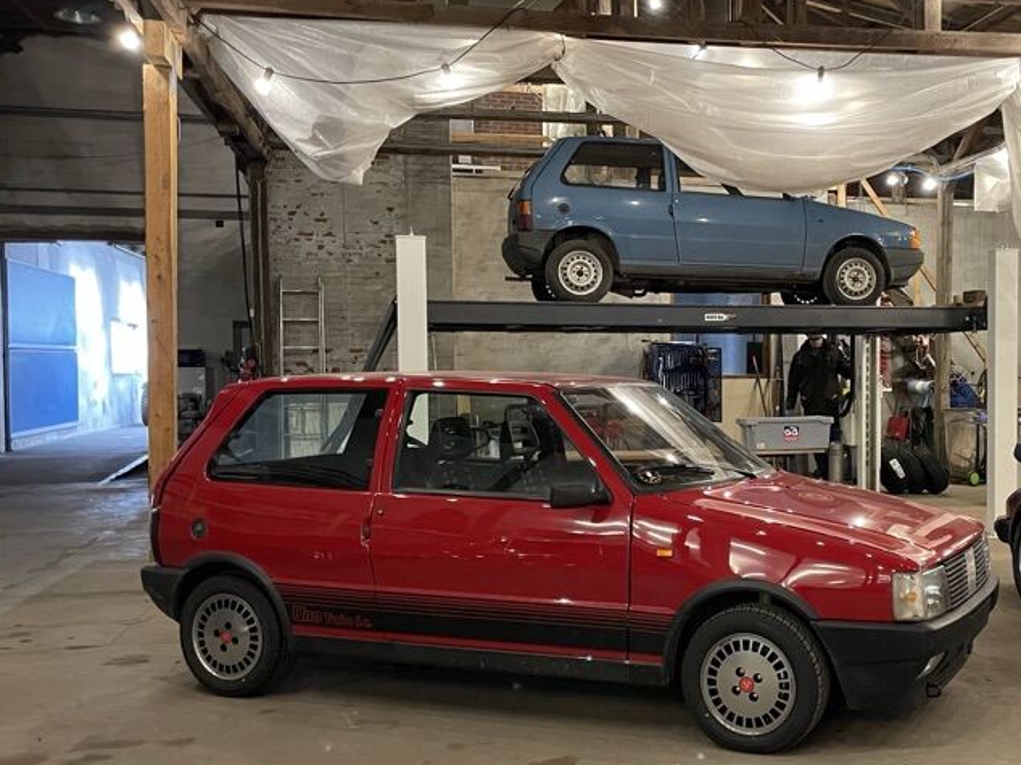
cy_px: 420
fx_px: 1238
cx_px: 734
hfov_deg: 43.7
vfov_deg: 34.3
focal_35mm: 42
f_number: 1.6
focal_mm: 4.2
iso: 400
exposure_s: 1/50
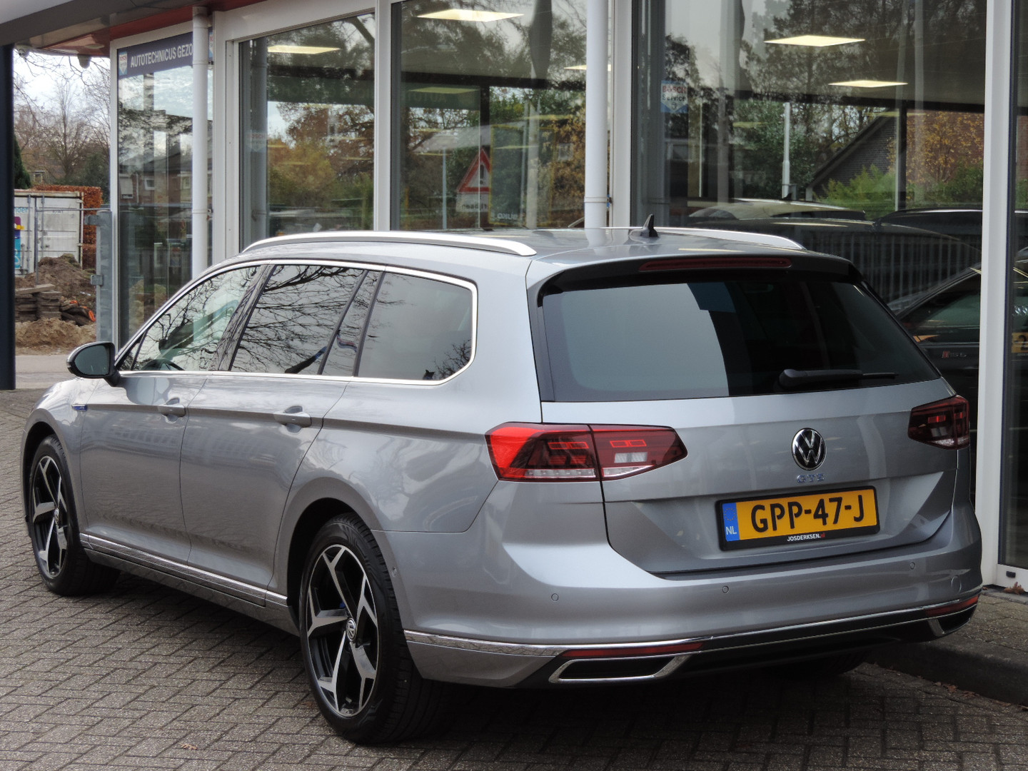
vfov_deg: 21.0
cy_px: 386
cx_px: 514
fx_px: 2079
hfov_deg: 27.8
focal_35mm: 70
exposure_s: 1/60
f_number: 3.9
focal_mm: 12.4
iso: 100
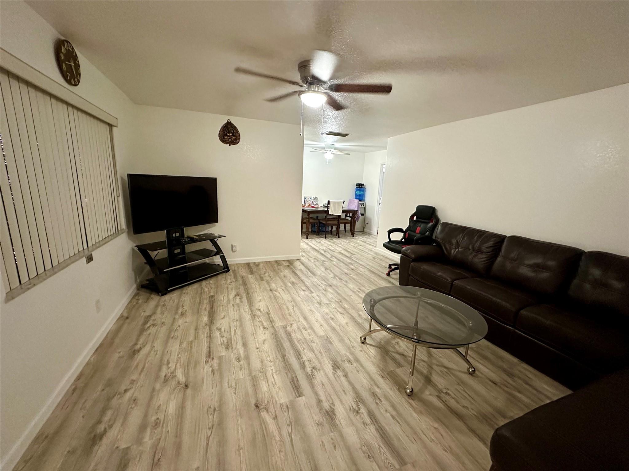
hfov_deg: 102.1
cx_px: 314
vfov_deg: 85.7
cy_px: 236
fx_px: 254
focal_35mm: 14
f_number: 2.2
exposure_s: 1/60
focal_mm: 2.22
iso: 800
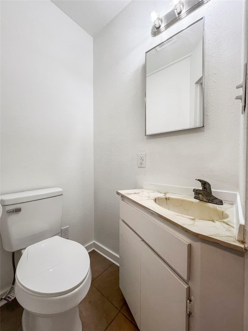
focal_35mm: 13
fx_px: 124
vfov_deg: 106.2
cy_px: 166
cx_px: 124
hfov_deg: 89.9
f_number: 1.8
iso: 80
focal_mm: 1.57
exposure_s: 1/120
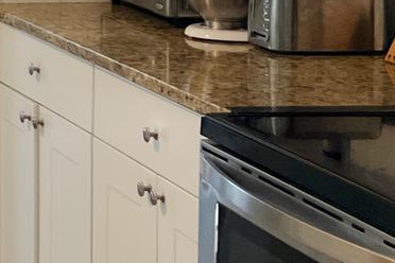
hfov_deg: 11.7
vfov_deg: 9.0
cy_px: -111
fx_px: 1635
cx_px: -501
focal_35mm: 149
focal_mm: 5.7
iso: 80
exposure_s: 1/60
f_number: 1.5
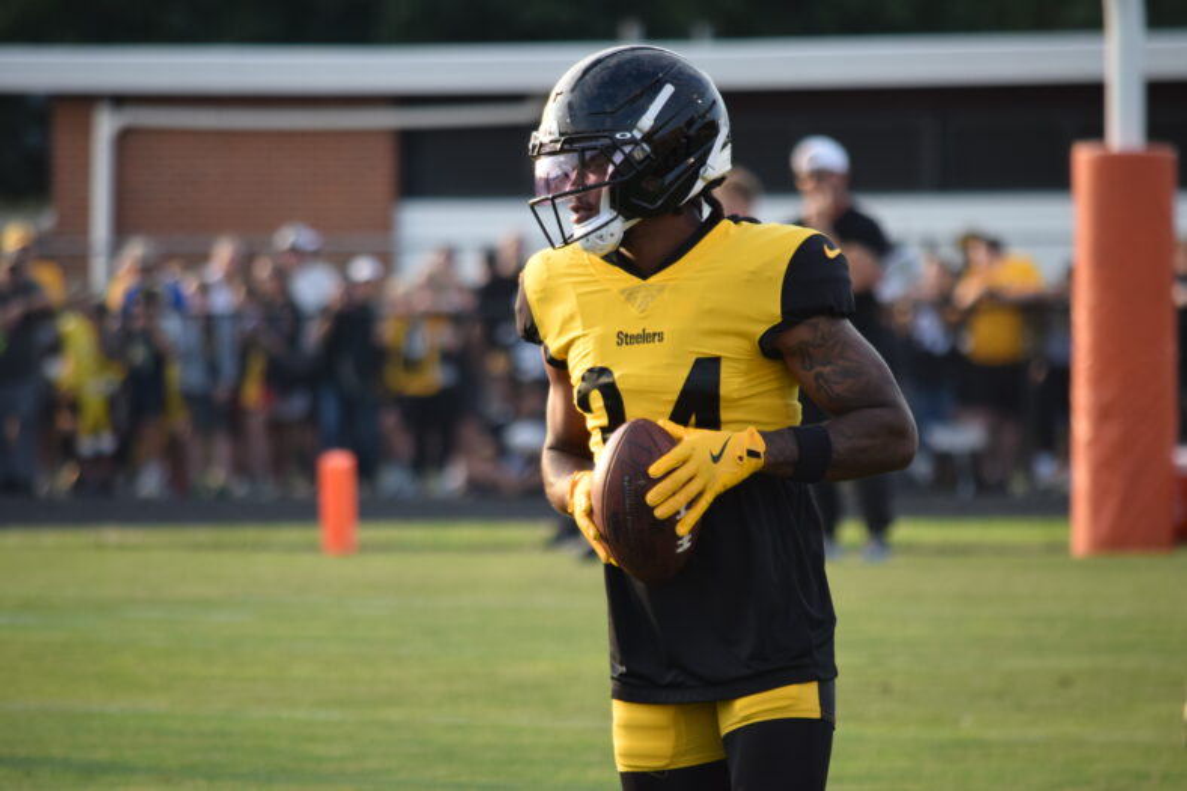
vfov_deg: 3.5
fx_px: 12856
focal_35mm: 390
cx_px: 594
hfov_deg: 5.3
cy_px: 396
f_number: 5.6
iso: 800
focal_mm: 260
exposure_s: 1/640
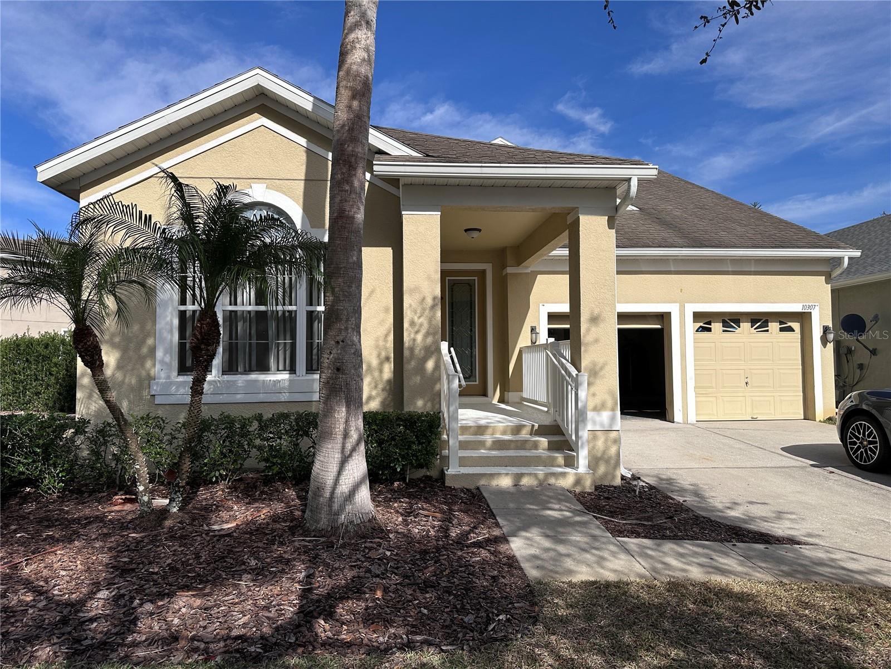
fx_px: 618
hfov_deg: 71.6
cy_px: 334
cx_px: 446
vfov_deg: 56.8
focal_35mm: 24
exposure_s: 1/6623
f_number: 1.78
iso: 80
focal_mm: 6.86
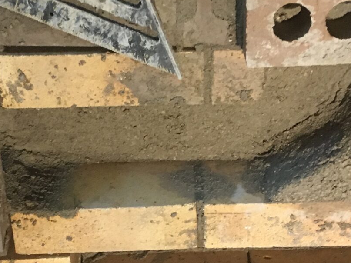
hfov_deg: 21.3
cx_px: 129
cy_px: 265
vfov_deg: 15.7
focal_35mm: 92
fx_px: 933
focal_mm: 4.15
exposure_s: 1/24
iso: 200
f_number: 2.2
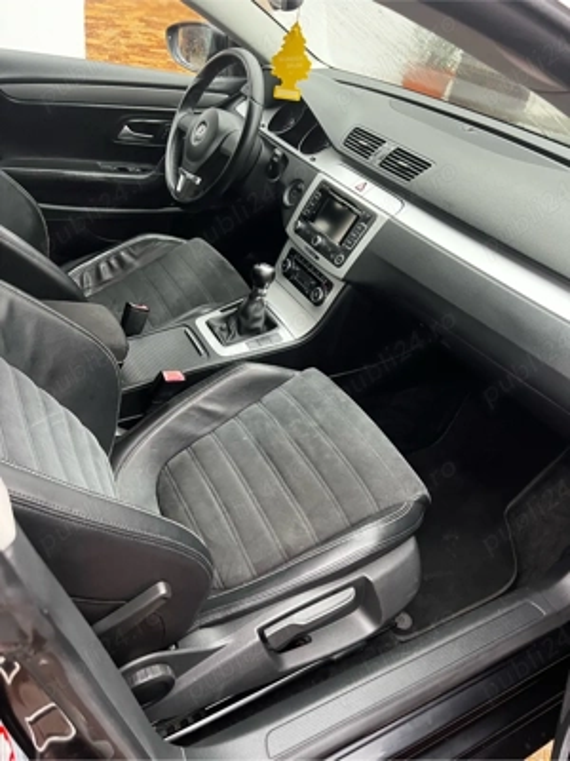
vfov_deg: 67.3
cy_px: 380
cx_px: 285
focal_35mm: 26
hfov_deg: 53.1
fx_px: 571
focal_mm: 5.7
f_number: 1.5
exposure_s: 1/60
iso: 200
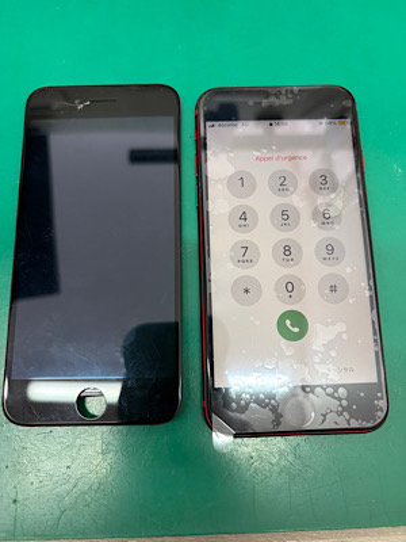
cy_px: 271
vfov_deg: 67.3
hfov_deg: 53.1
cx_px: 203
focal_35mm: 26
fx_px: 407
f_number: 1.6
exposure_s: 1/100
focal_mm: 5.96
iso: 125
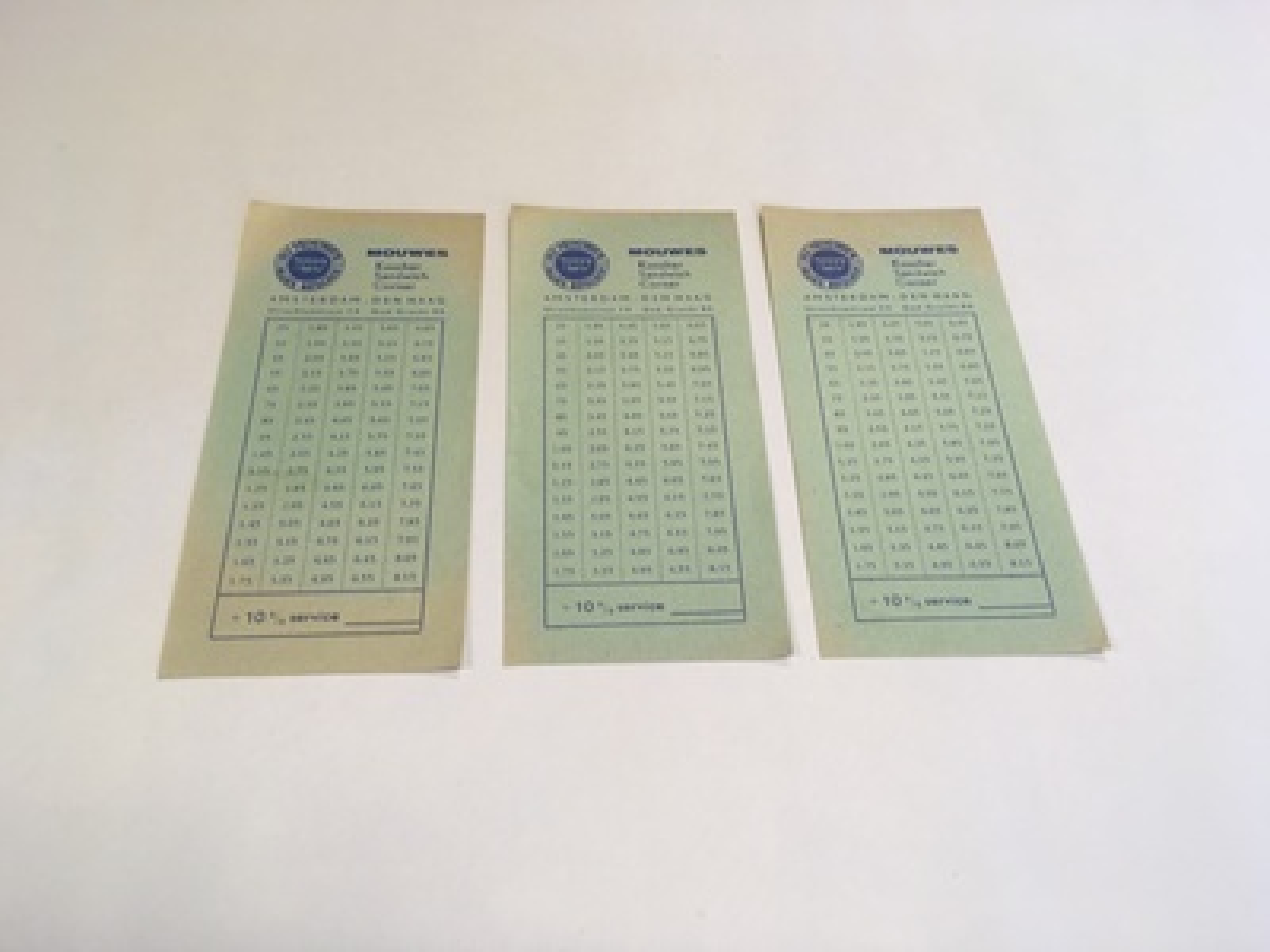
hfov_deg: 61.7
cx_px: 635
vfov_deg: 48.2
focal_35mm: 29
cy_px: 476
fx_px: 1064
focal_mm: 4.15
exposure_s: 1/50
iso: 32
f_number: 2.2
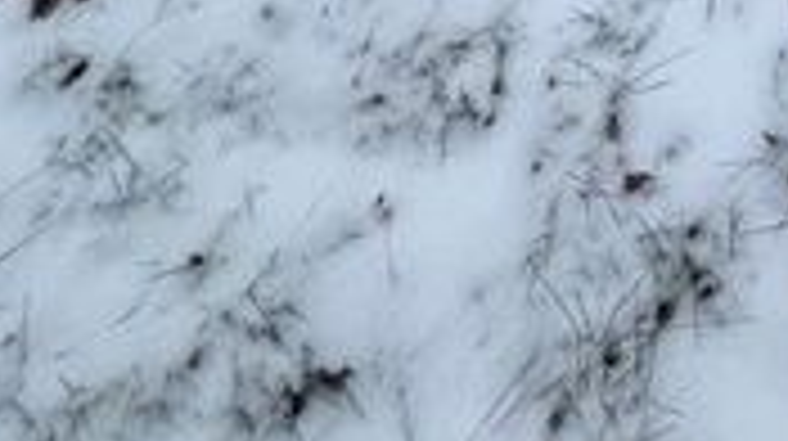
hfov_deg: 31.6
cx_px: 968
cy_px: -817
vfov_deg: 12.2
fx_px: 1127
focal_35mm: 54
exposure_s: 1/1130
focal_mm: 1.57
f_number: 1.8
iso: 32
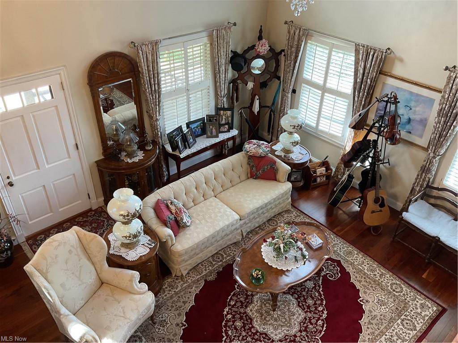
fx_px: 384
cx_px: 229
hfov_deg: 61.7
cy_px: 172
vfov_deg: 48.2
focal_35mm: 29
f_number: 1.8
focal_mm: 3
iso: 50
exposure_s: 1/50
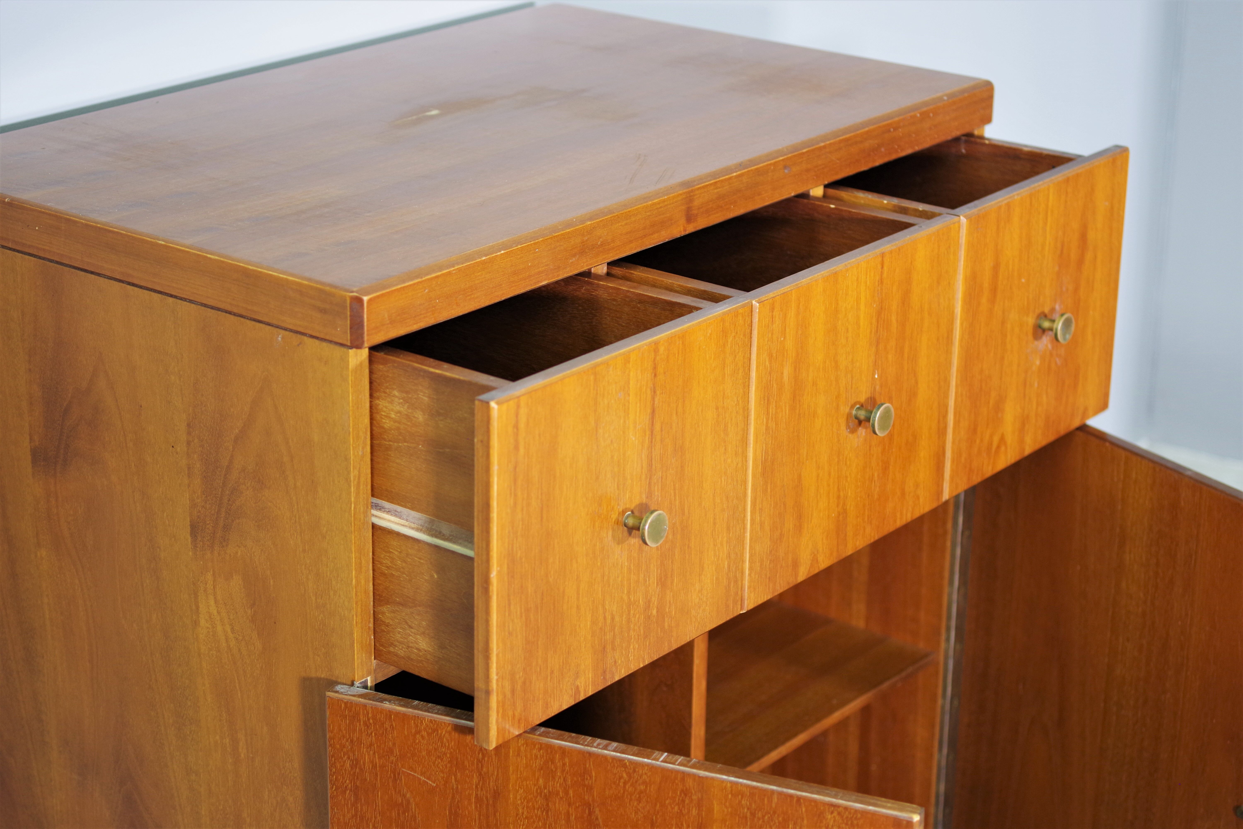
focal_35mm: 75
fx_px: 2589
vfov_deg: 18.2
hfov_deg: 27.0
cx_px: 622
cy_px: 414
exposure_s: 1/10
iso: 400
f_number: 2.8
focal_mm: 50
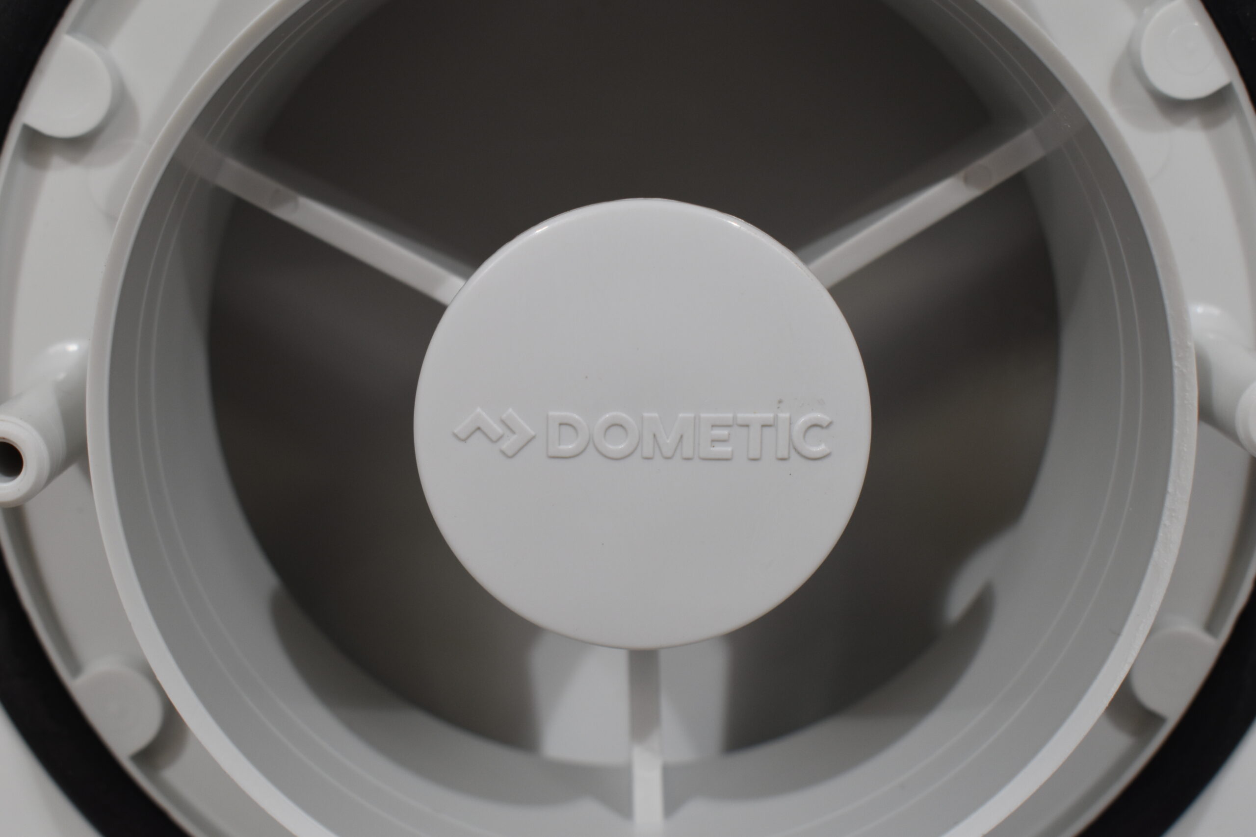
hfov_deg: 35.1
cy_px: 418
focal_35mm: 57
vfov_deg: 23.8
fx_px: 1989
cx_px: 628
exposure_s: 1/60
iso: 400
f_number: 8
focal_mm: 38
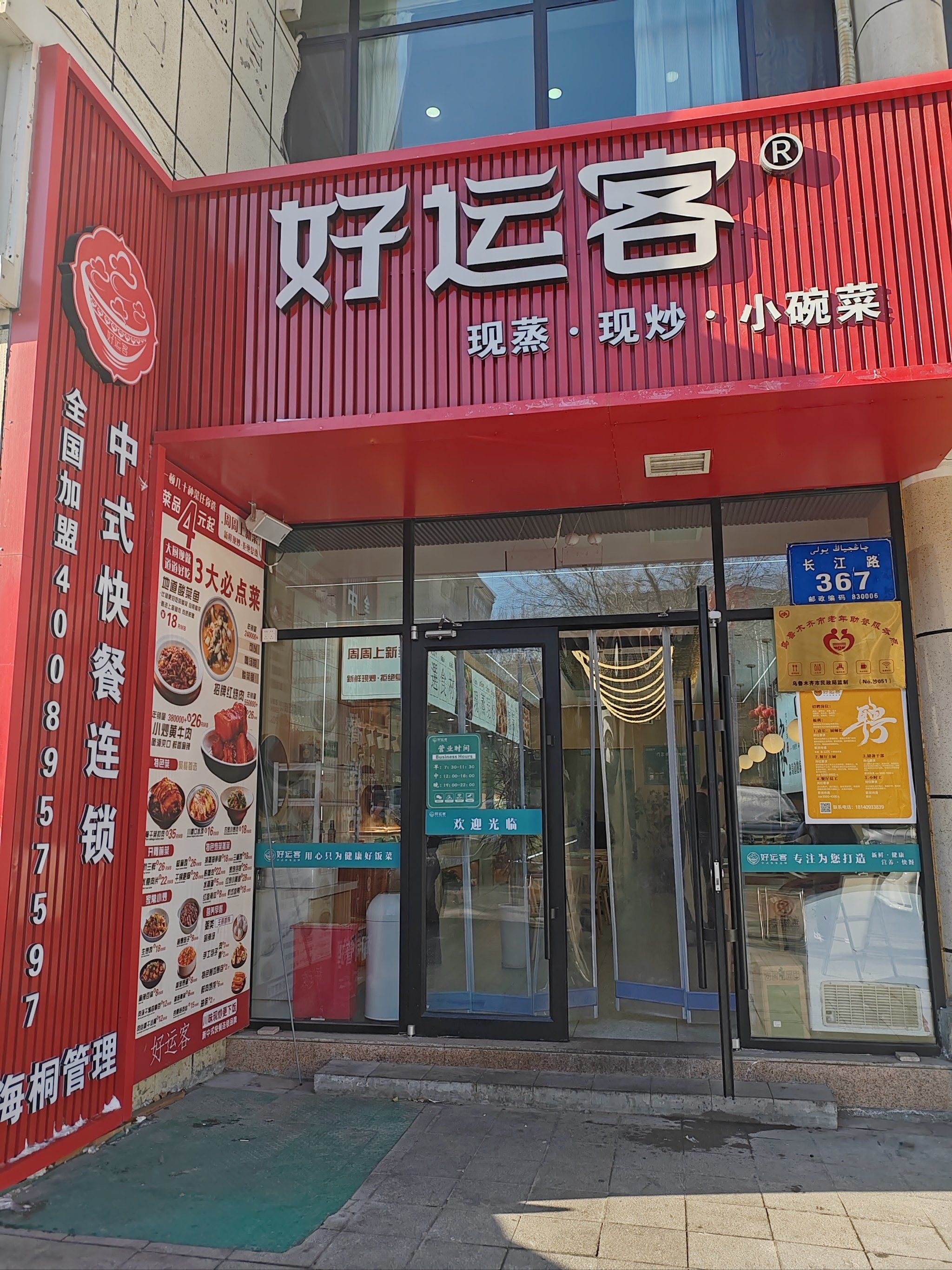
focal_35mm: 27
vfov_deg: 65.3
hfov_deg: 51.4
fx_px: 990
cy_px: 635
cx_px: 476
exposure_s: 1/323
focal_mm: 6.14
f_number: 1.8
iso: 50
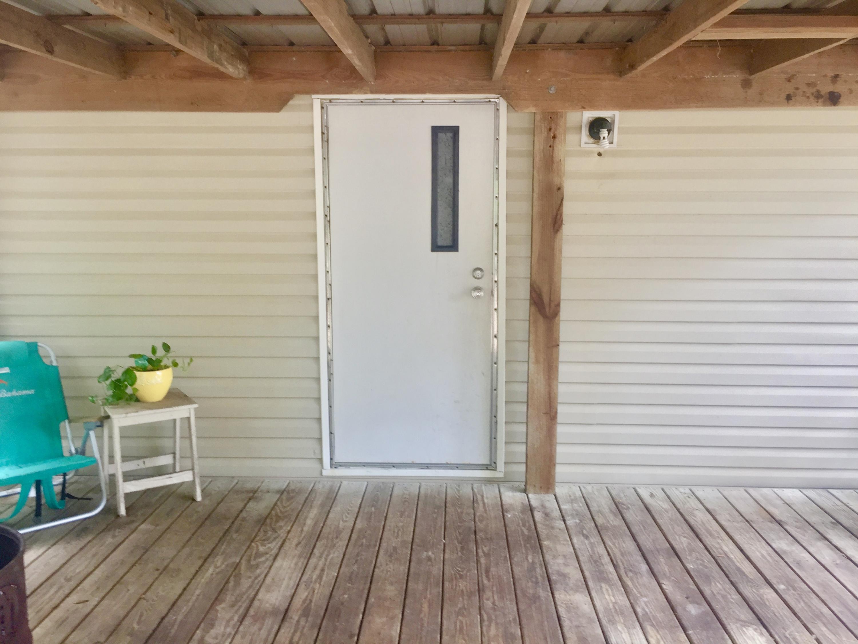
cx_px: 429
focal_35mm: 29
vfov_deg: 48.2
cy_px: 322
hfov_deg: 61.7
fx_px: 719
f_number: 2.2
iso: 50
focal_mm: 4.15
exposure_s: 1/30
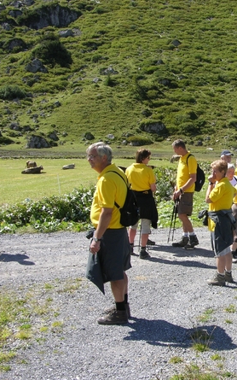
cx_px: 243
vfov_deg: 40.3
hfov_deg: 24.5
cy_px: 190
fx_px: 517
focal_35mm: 50
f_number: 5
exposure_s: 1/185
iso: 50
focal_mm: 8.9
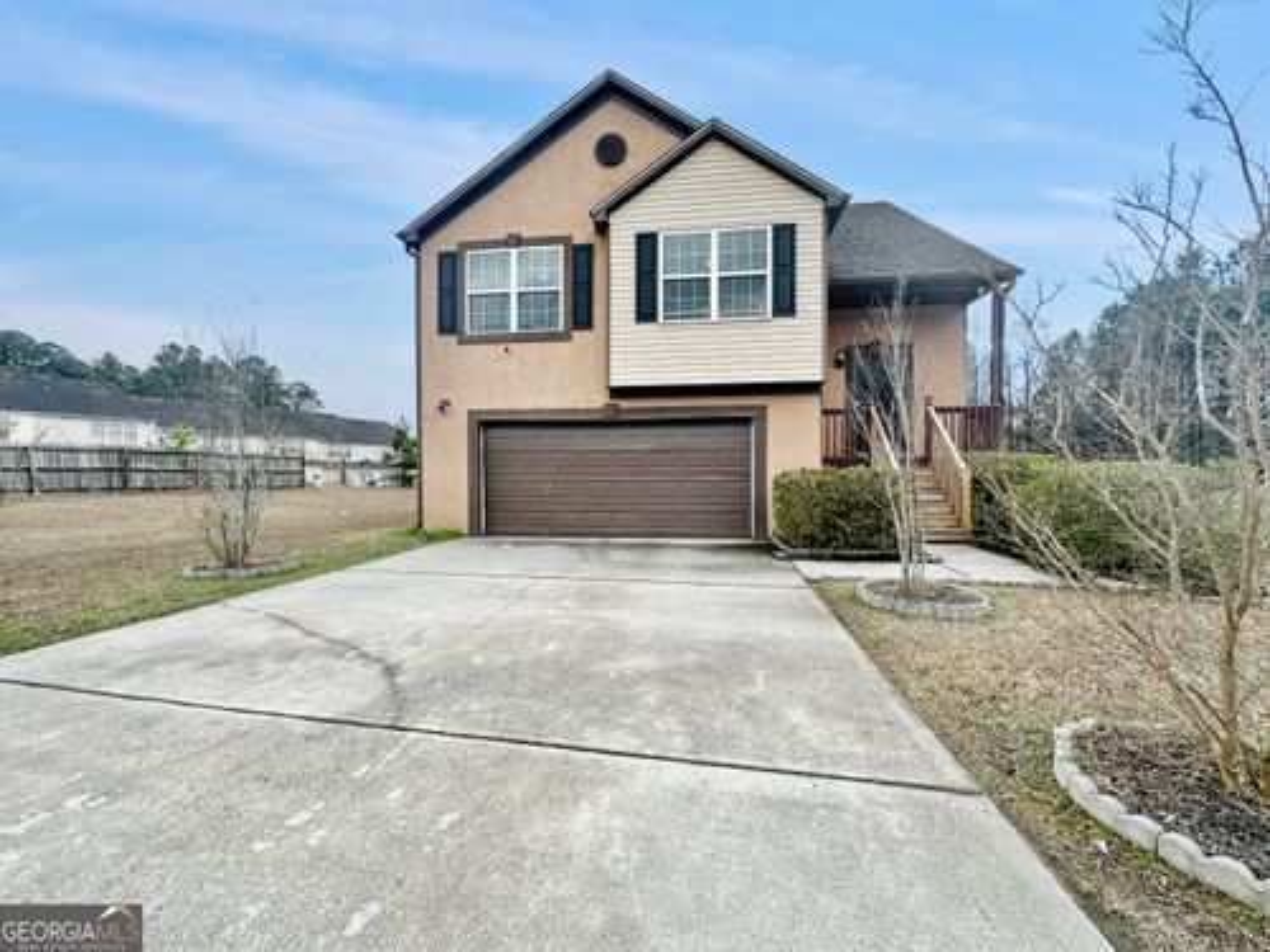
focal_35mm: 14
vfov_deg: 85.7
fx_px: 514
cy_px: 476
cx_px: 635
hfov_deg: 102.1
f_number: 2.2
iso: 40
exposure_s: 1/600
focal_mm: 2.22
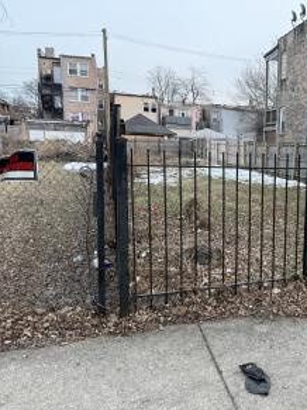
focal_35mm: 33
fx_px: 391
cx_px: 280
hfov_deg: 39.6
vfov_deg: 55.4
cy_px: 210
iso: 80
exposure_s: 1/931
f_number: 1.78
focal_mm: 6.76
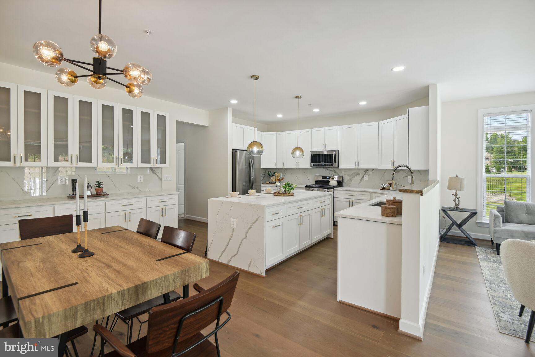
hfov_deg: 96.7
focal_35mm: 16
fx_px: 238
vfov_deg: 73.7
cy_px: 178
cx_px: 268
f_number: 8
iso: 200
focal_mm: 16
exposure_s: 1/15
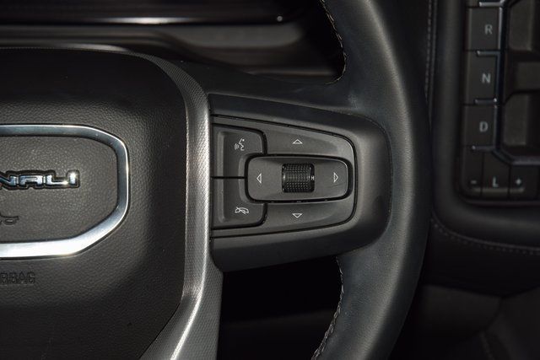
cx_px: 270
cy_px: 180
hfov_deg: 19.5
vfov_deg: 13.0
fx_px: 1575
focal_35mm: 105
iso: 100
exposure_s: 1/125
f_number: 8
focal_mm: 70
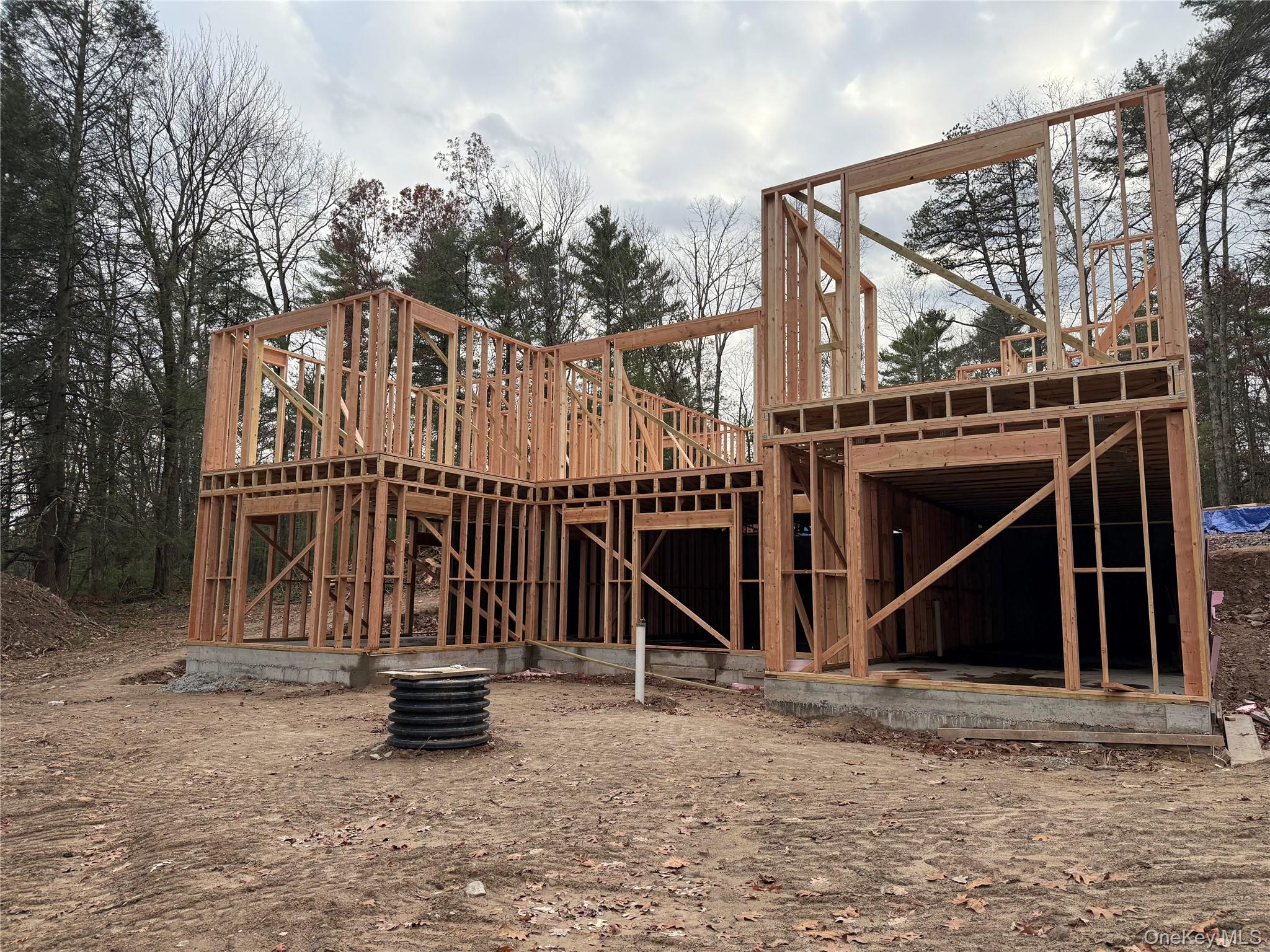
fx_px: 881
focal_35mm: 24
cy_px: 476
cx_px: 635
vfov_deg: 56.8
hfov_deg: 71.6
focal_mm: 6.76
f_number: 1.78
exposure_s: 1/722
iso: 100
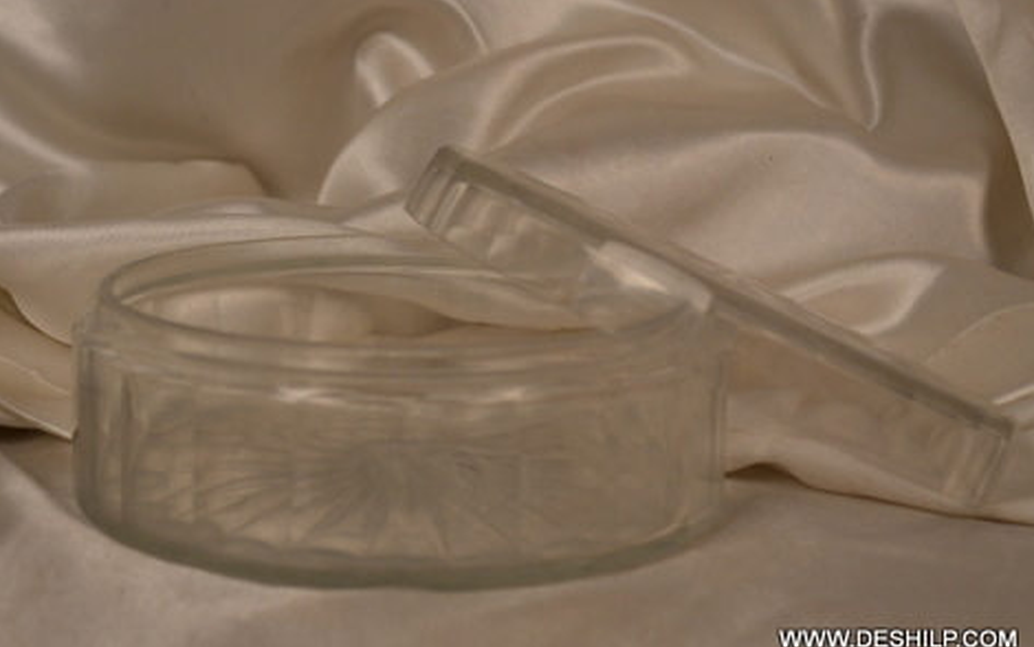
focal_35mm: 50
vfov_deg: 25.8
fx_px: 1409
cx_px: 526
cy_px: 330
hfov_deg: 40.3
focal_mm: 32
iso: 400
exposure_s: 1/30
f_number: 4.8
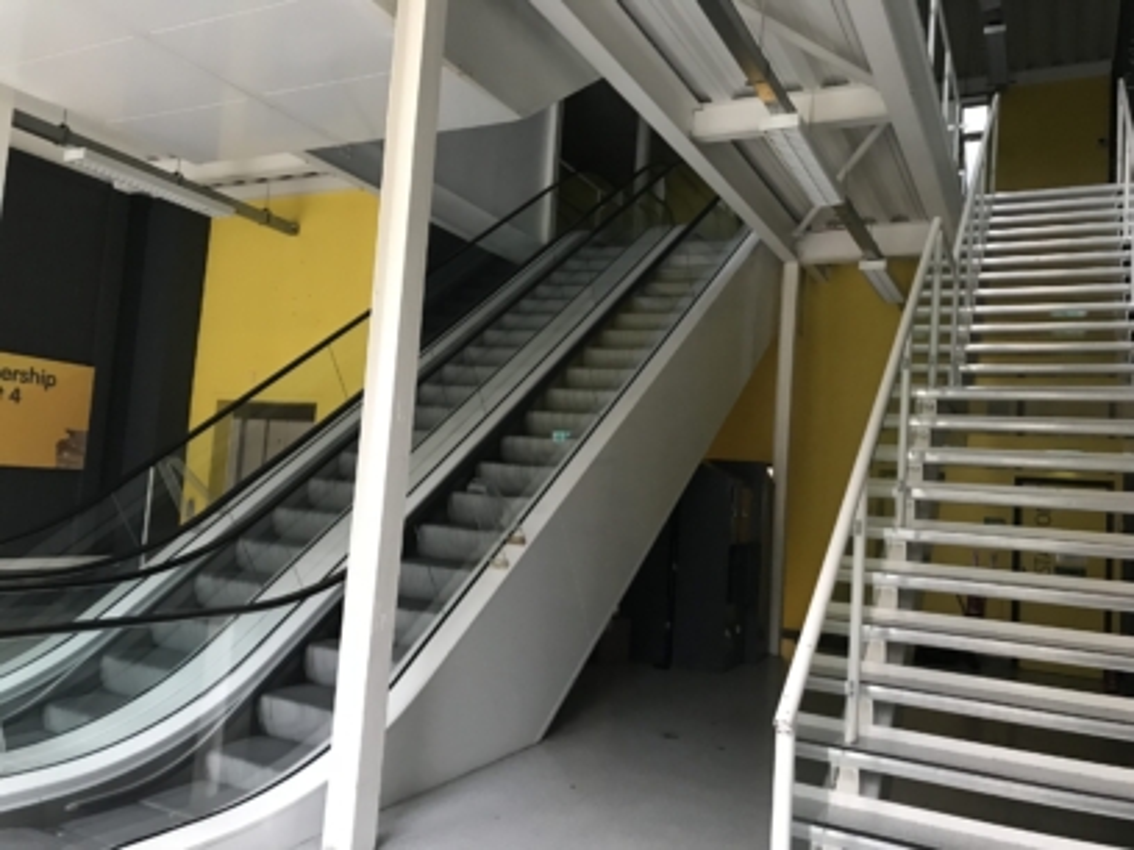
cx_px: 567
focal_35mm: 28
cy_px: 425
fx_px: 917
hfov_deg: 63.4
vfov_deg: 49.7
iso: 100
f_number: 1.8
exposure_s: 1/17
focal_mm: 3.99
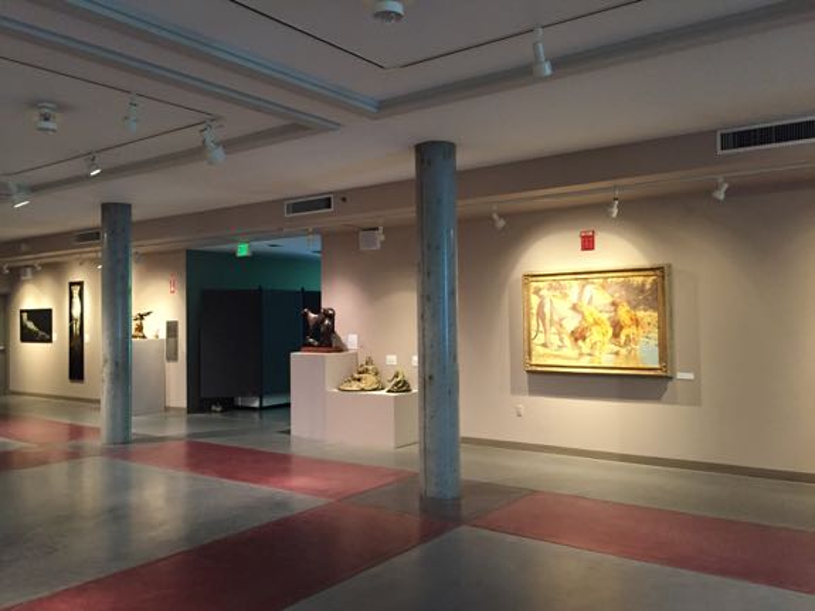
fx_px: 683
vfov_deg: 48.2
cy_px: 306
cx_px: 408
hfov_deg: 61.7
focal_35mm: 29
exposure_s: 1/30
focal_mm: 4.15
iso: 200
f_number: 2.2
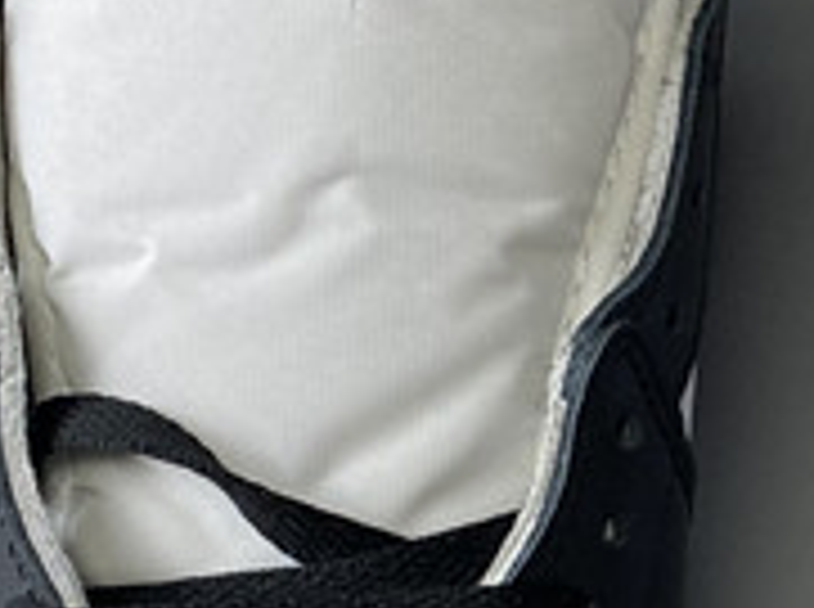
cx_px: 1079
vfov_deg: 10.2
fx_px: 3379
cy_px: 509
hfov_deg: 13.2
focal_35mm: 144
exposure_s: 1/100
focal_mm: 4.25
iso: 100
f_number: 1.8
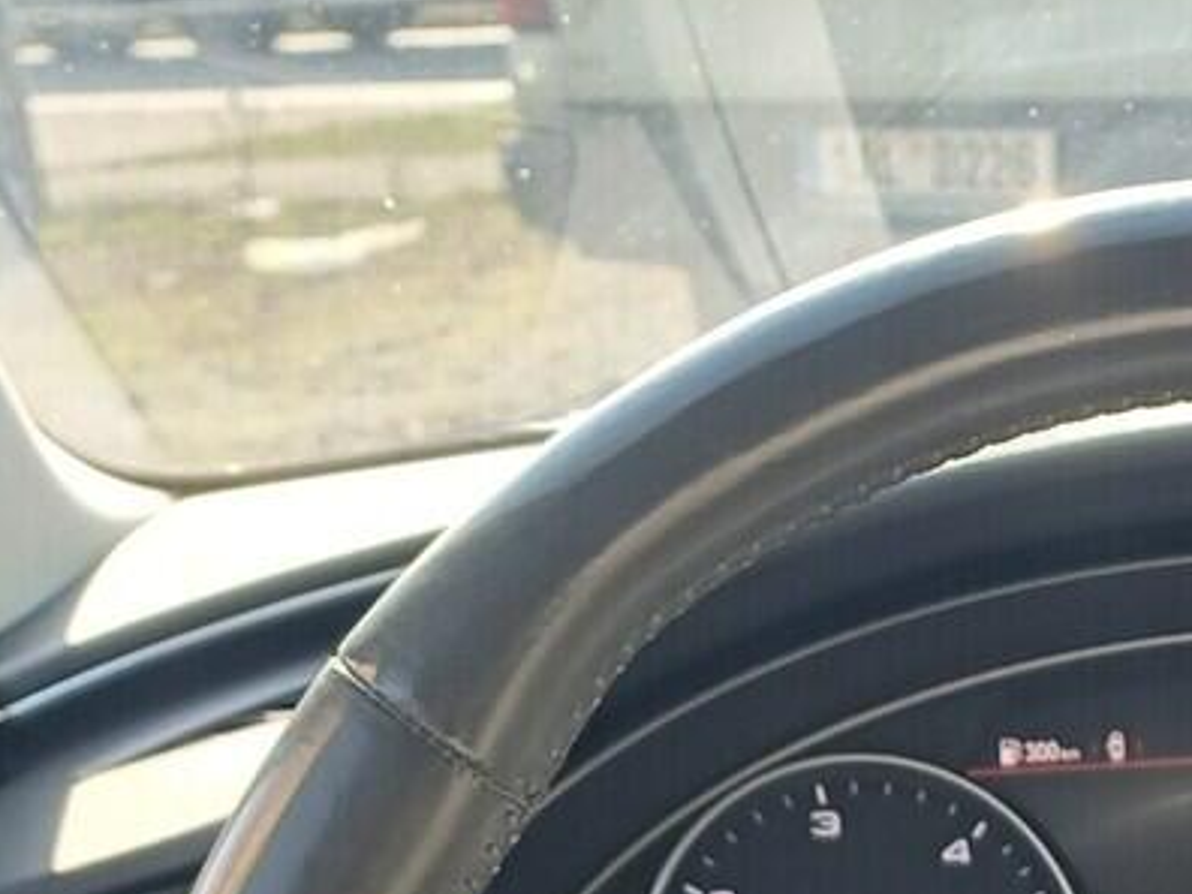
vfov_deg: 14.5
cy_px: 1553
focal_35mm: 91
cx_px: 1147
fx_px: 3134
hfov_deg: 20.9
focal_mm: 4.65
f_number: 1.8
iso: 64
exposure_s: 1/100
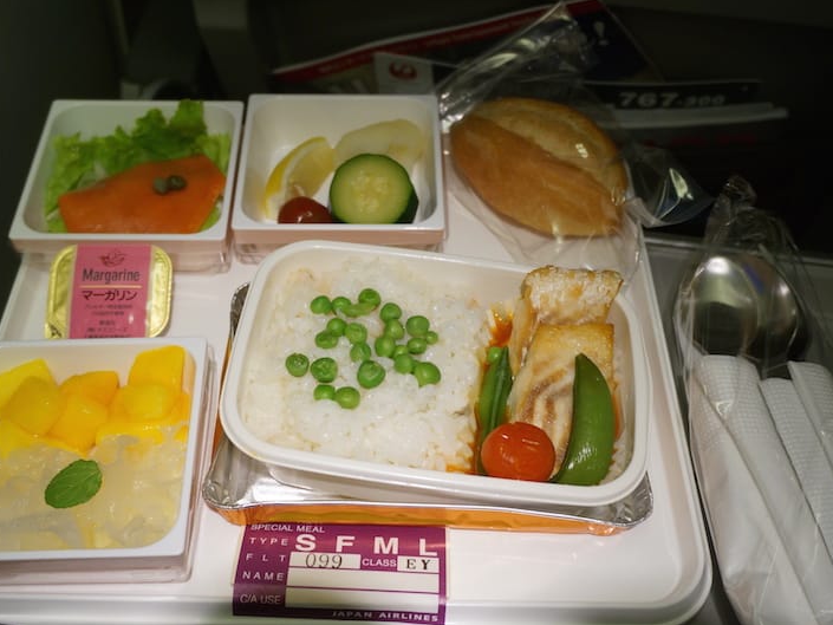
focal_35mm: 36
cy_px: 312
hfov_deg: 51.3
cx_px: 389
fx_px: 866
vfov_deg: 39.7
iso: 400
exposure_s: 1/60
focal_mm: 22
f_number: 4
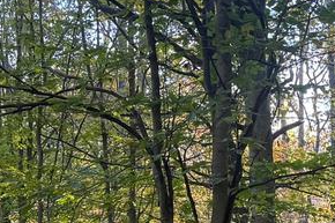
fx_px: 1153
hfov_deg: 16.1
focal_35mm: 124
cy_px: 165
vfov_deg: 11.0
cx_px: 367
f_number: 1.78
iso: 64
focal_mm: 6.76
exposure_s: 1/121
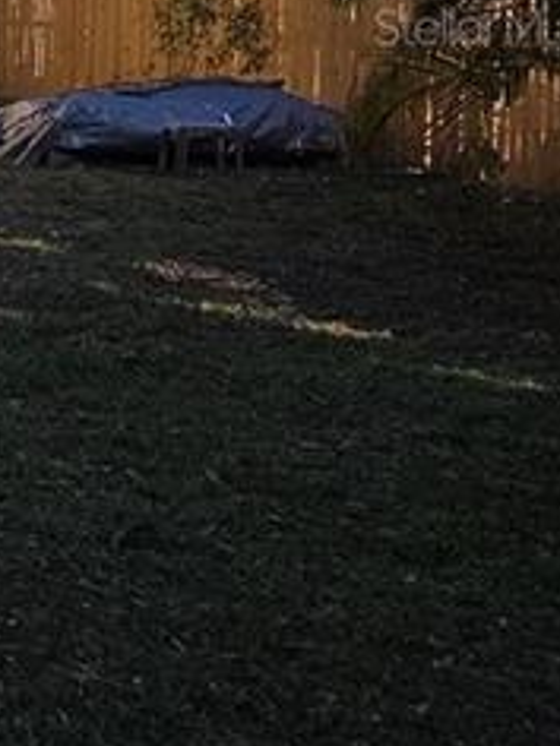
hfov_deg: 14.1
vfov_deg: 27.9
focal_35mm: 66
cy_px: 25
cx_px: -826
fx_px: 1424
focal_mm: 2.2
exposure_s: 1/944
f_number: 2.2
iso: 50
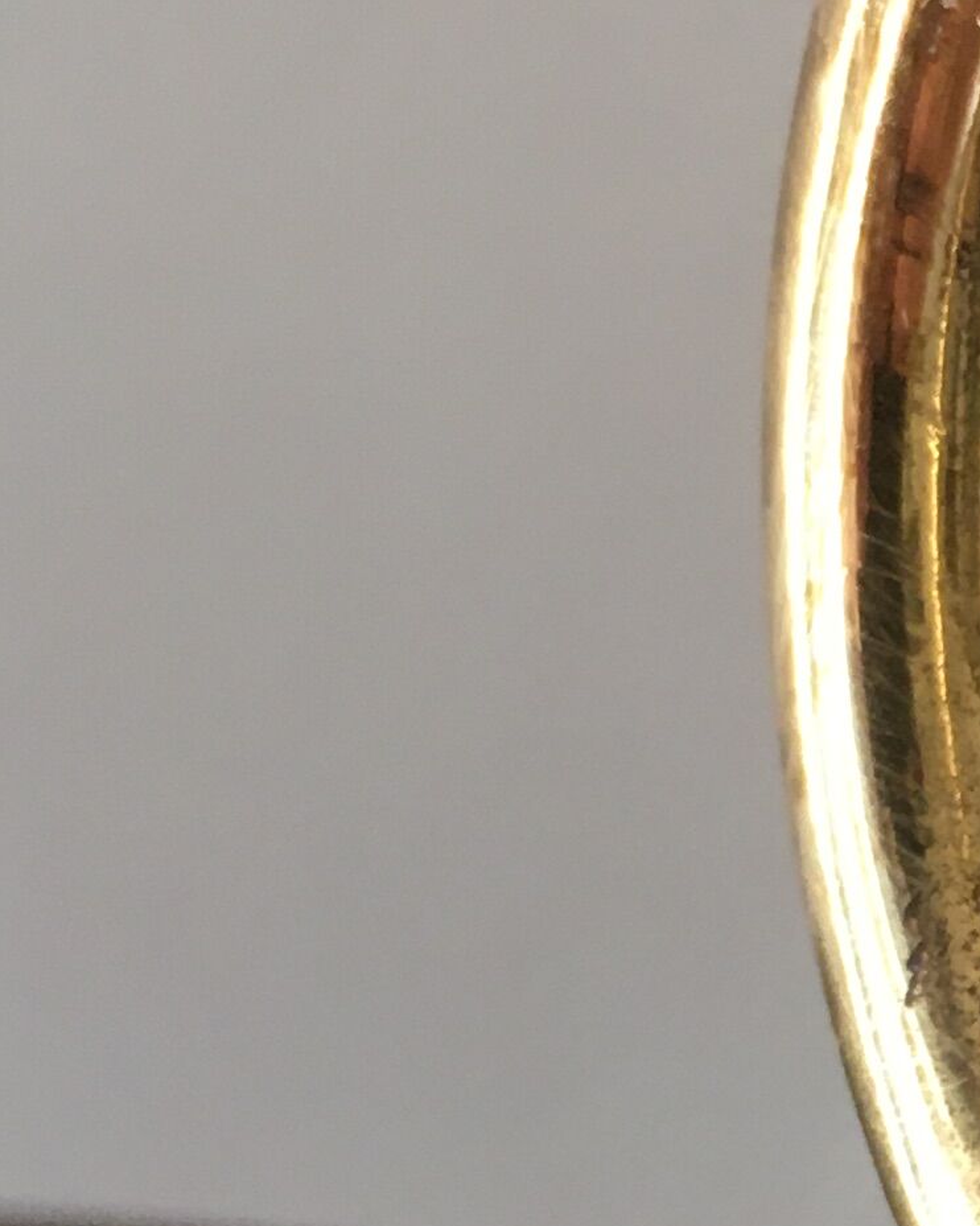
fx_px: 4461
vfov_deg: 15.5
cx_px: 1573
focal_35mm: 123
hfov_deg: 11.9
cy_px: 1098
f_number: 2.2
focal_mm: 4.15
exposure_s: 1/33
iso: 50
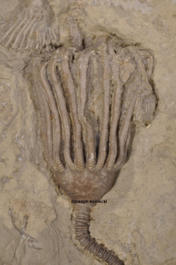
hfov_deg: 15.2
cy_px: 132
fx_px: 662
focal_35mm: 90
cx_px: 88
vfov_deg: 22.6
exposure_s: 1/8
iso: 200
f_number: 36
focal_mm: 60
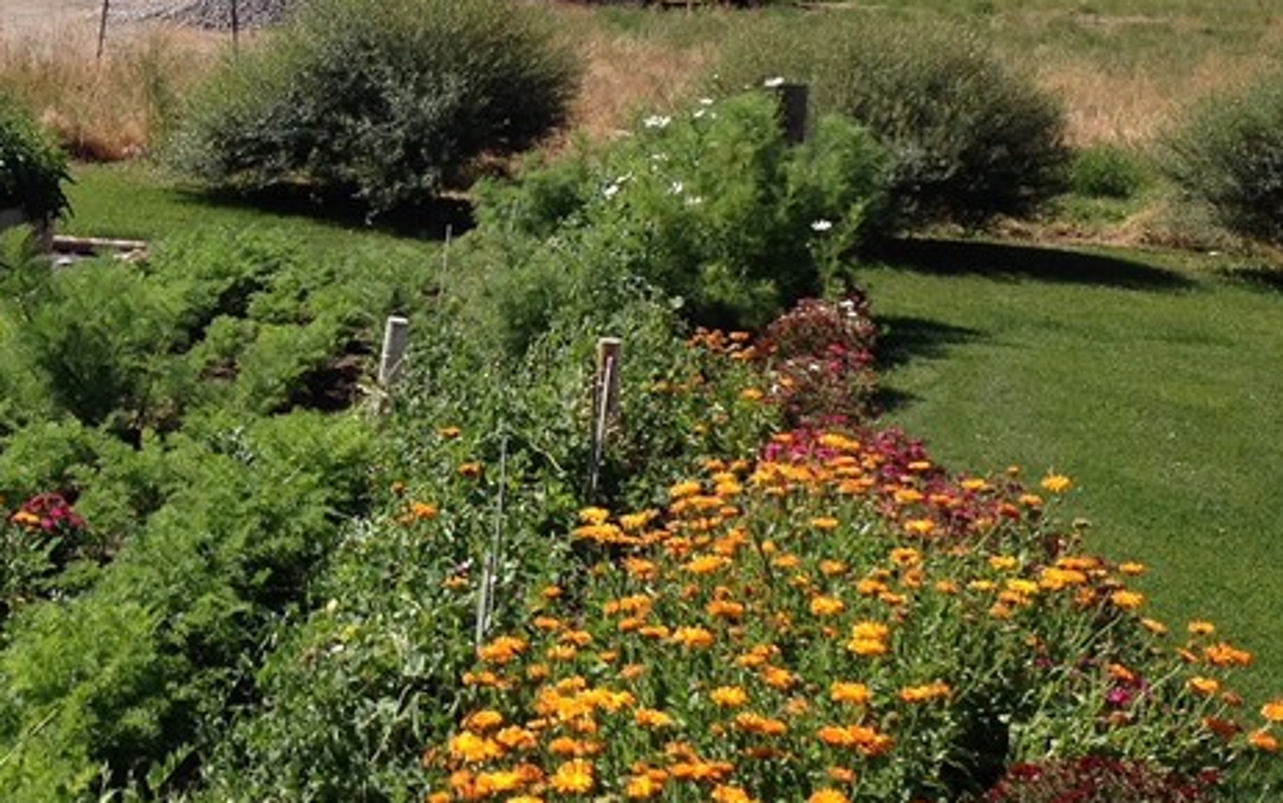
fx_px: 2869
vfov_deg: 15.9
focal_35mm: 82
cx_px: 238
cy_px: 327
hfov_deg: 24.8
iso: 50
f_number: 2.4
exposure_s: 1/1727
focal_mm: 4.28
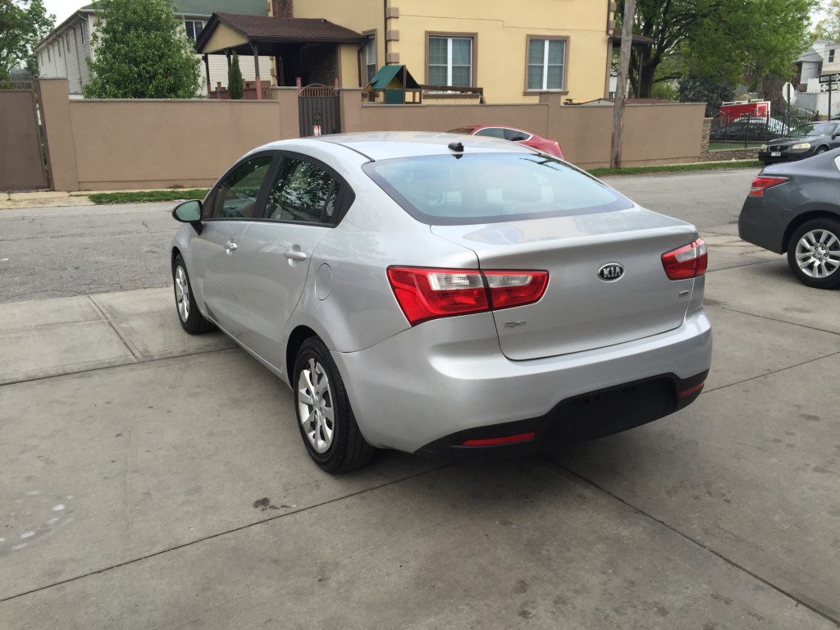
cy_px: 315
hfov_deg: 61.7
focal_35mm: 29
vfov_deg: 48.2
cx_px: 420
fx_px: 704
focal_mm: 4.15
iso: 32
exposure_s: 1/719
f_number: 2.2
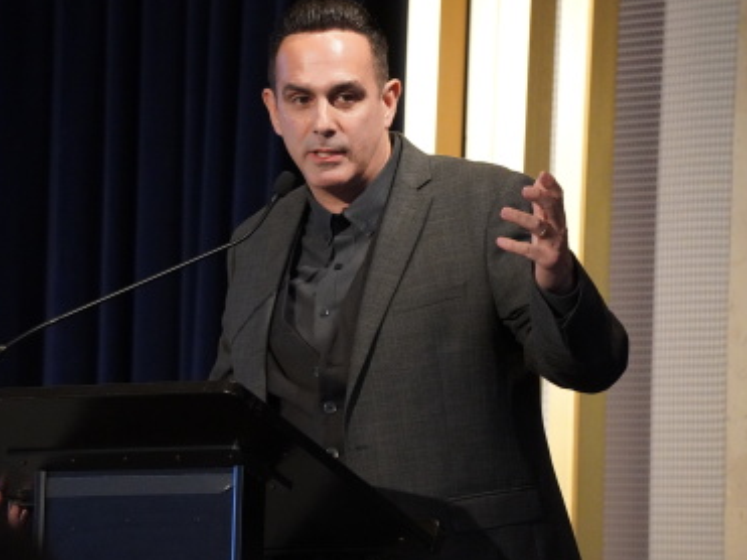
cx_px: 302
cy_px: 294
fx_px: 5134
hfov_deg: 8.3
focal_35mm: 238
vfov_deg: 6.2
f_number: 5.6
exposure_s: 1/250
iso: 6400
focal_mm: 136
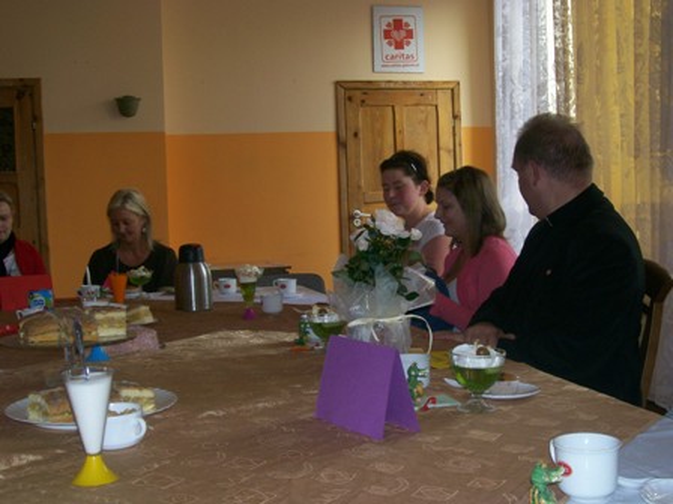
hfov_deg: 42.1
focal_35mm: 45
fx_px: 875
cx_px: 336
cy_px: 252
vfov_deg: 32.2
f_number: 3
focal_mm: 7.6
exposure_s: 1/73.1
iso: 80
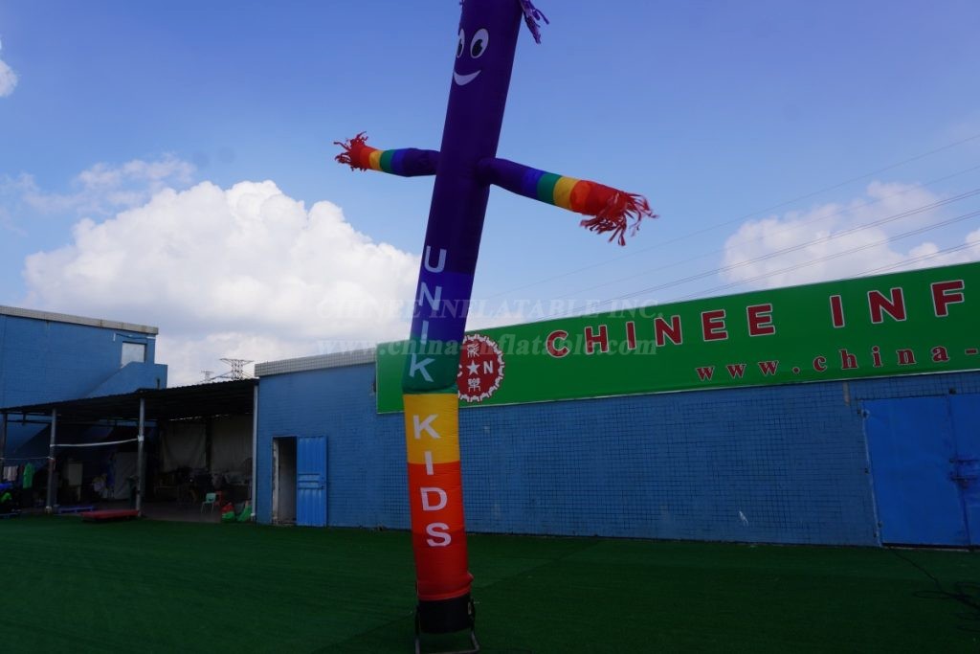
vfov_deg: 53.1
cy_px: 327
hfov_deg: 73.7
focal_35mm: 24
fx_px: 653
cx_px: 490
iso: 100
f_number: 10
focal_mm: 16
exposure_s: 1/200
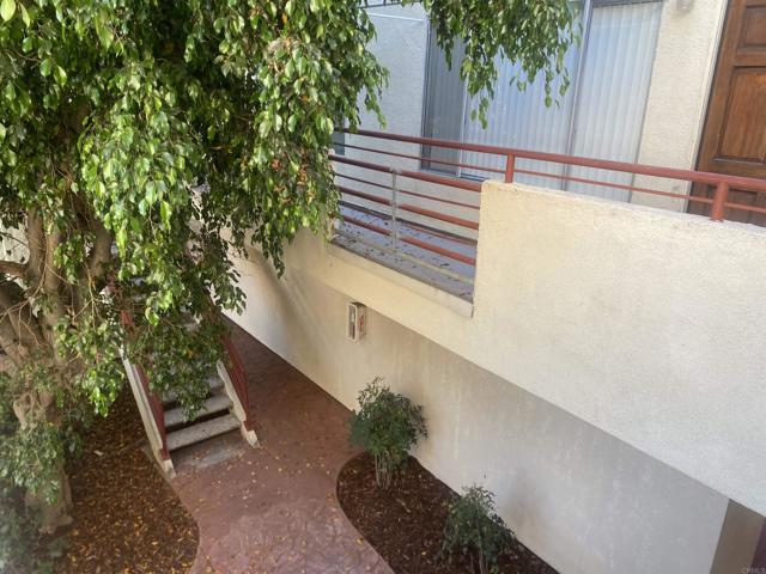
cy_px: 287
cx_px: 383
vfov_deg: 53.1
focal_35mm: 26
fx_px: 575
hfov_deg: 67.3
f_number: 1.8
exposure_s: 1/121
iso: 50
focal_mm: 4.25
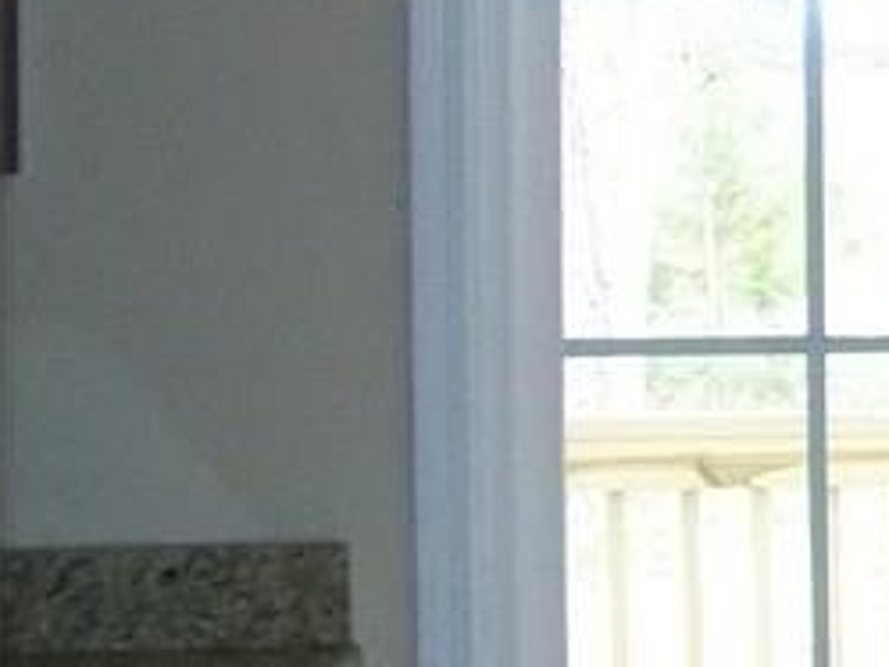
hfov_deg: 11.8
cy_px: -46
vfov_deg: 9.9
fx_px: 3803
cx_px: 1817
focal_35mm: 148
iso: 160
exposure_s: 1/60
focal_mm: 6
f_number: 2.7
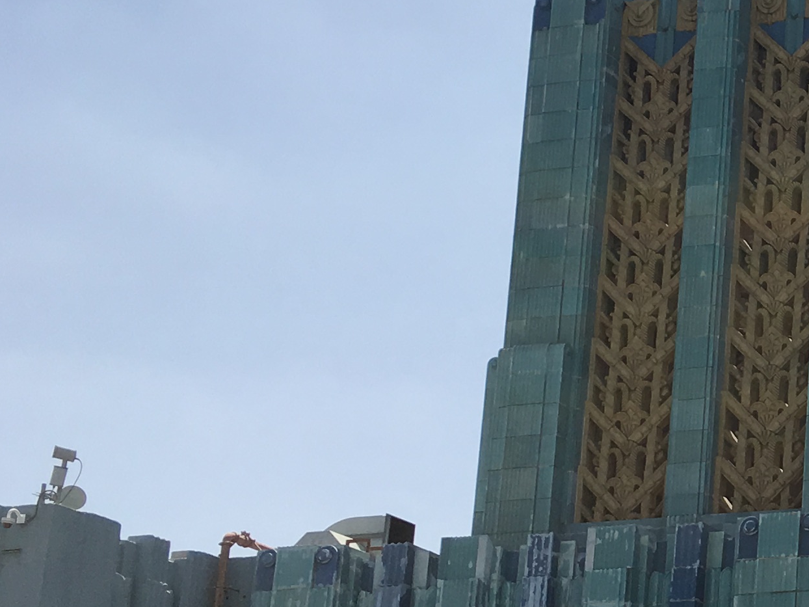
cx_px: 1268
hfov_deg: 18.2
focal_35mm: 94
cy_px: 429
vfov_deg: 15.7
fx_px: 2197
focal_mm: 4.15
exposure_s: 1/1637
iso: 25
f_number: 2.2
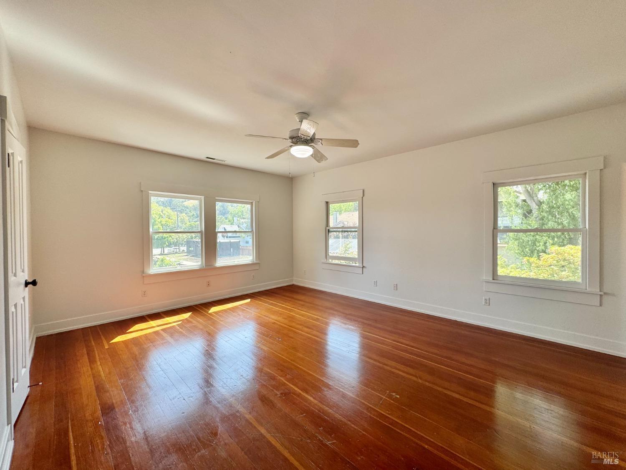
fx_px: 253
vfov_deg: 85.7
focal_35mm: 14
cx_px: 313
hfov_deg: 102.1
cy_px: 235
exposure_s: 1/120
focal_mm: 2.22
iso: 50
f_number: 2.2
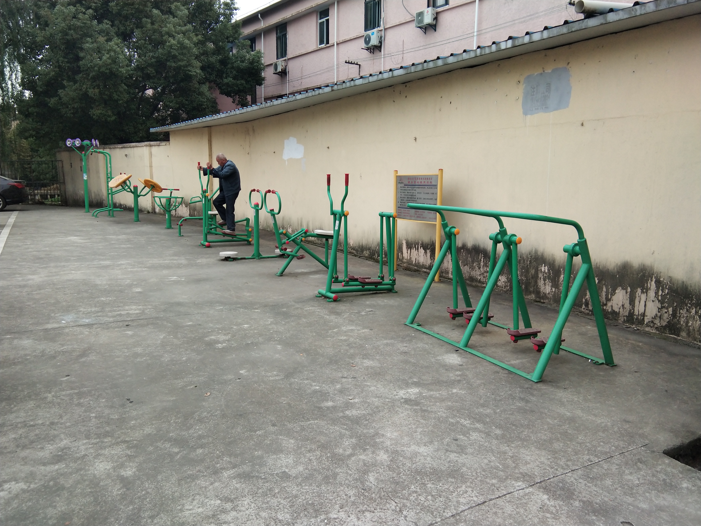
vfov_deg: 45.4
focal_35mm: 31
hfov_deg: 58.4
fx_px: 628
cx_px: 350
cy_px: 263
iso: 50
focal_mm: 3.69
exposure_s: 1/100
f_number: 2.2
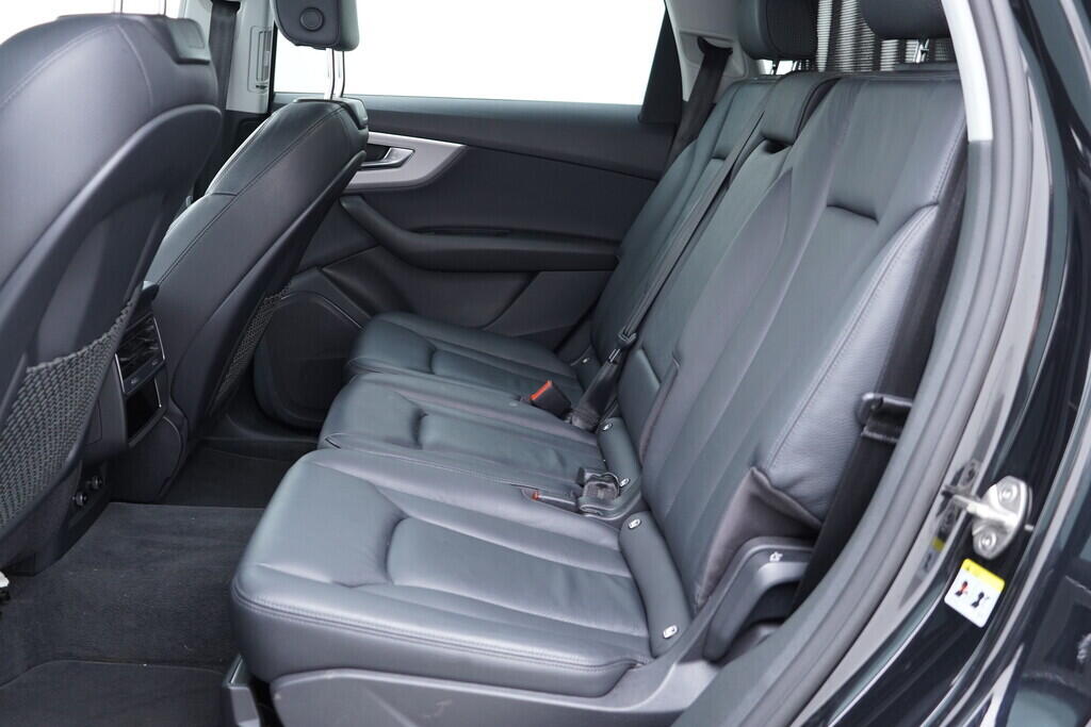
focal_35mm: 36
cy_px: 364
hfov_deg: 53.1
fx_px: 1091
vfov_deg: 36.9
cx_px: 546
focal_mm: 24
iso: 640
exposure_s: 1/40
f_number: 2.8
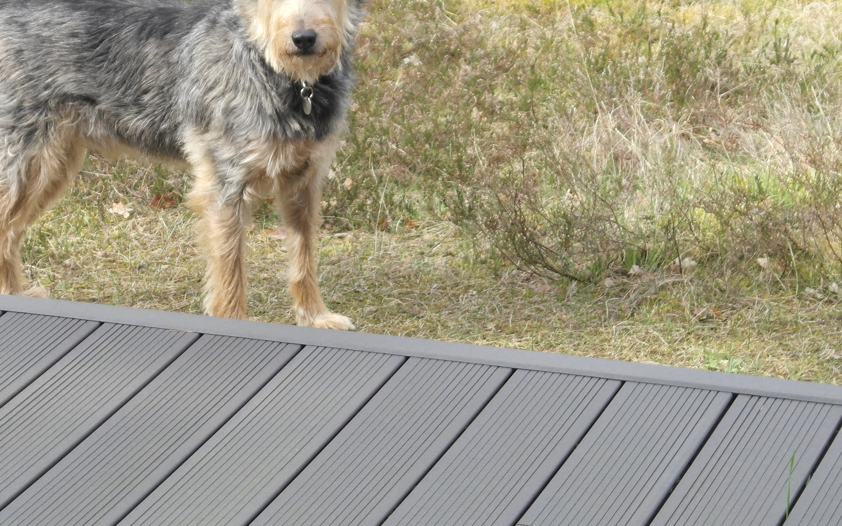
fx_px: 3786
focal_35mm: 165
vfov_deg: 7.9
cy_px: 94
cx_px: 191
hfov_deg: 12.6
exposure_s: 1/160
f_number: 5.6
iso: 200
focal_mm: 50
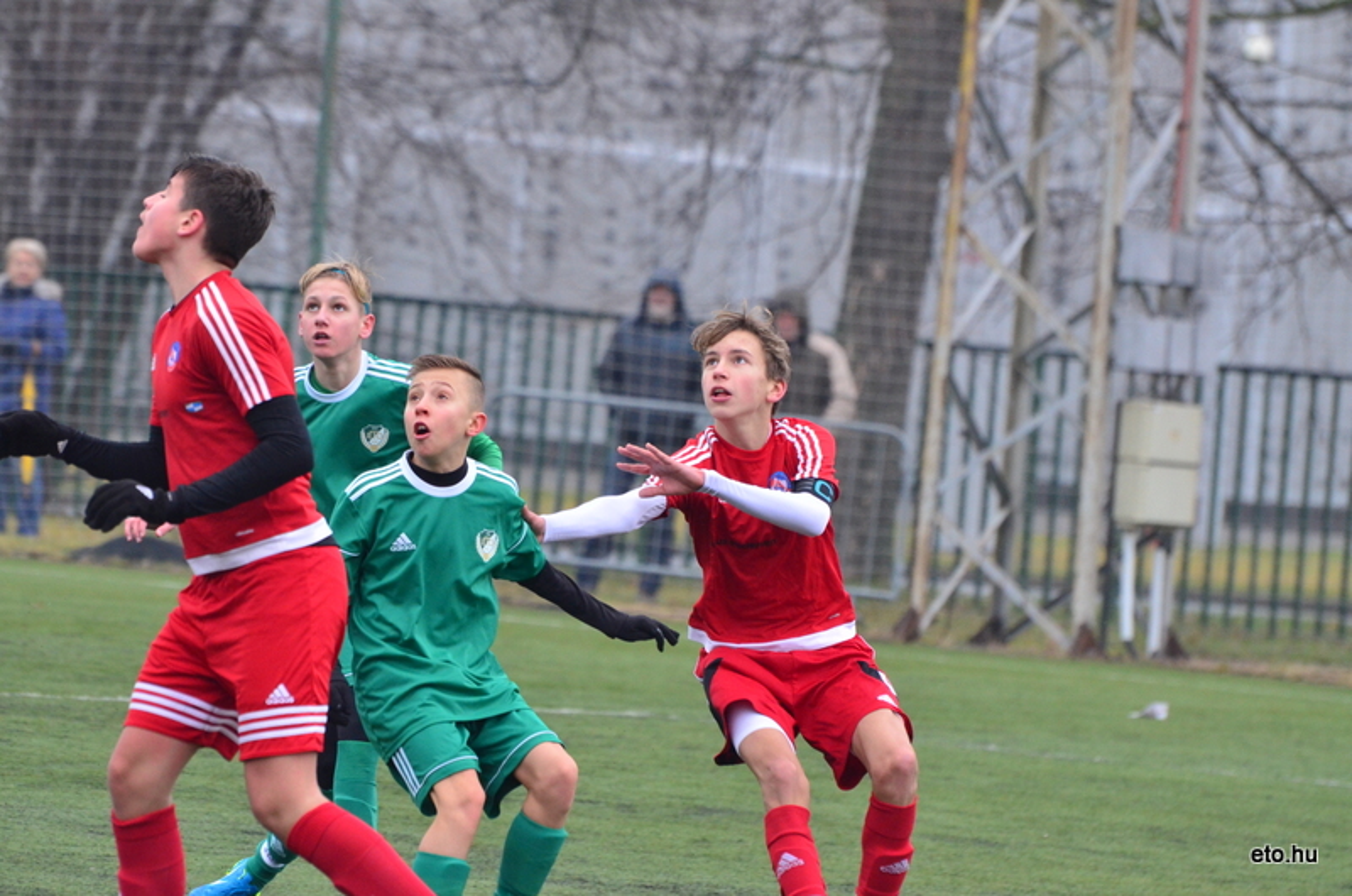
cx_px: 676
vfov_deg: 4.1
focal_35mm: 330
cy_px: 448
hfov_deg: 6.3
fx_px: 12369
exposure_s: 1/500
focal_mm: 220
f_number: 6.3
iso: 1600
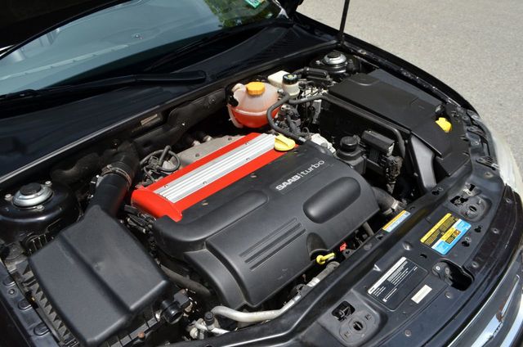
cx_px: 262
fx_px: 478
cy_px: 174
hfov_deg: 57.3
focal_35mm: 33
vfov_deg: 39.8
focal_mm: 22
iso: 180
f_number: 8
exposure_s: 1/250
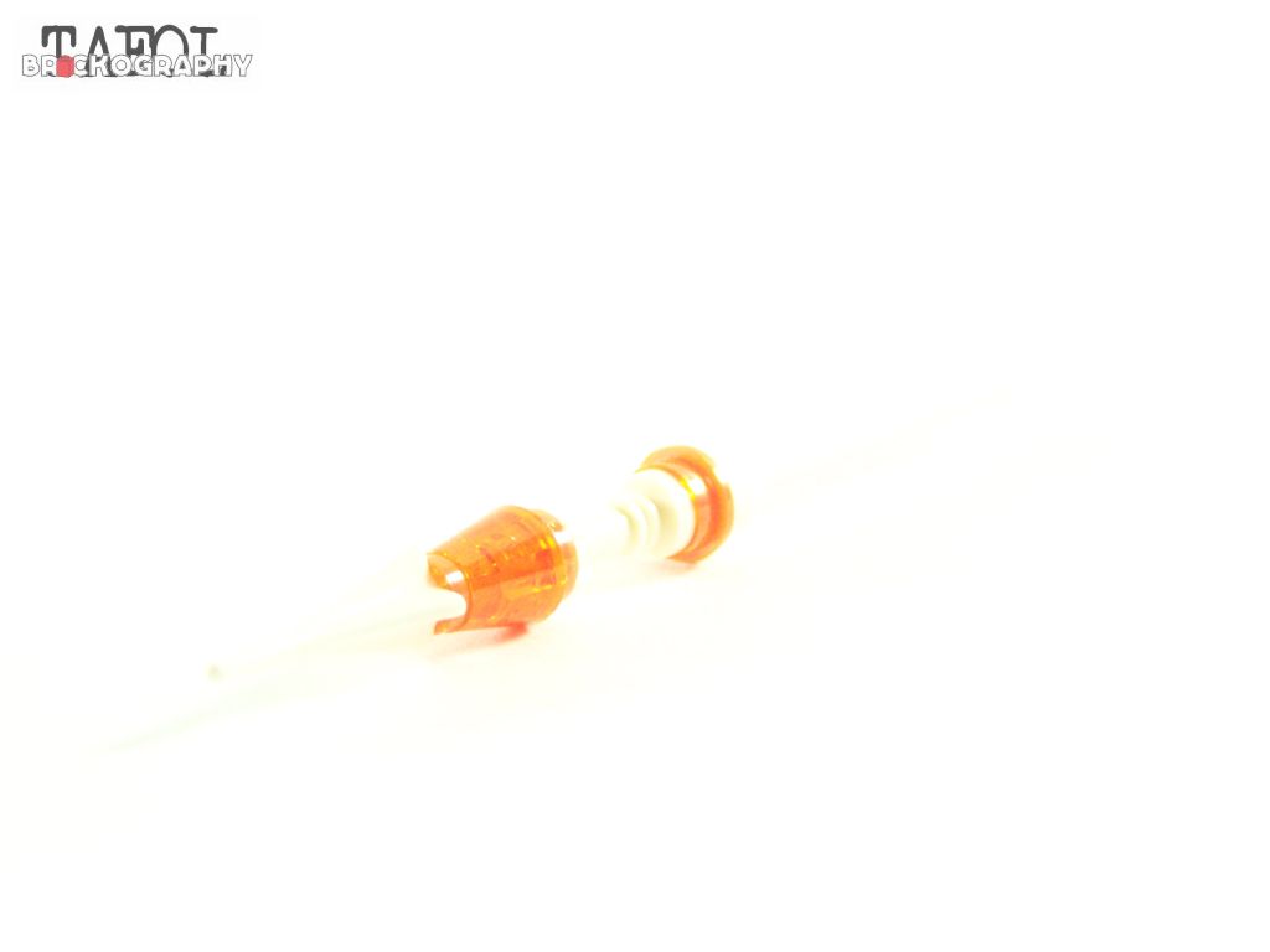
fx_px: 3852
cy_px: 476
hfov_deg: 18.7
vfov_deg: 14.1
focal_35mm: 105
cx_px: 635
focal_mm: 17.5
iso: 400
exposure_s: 1/45
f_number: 3.2
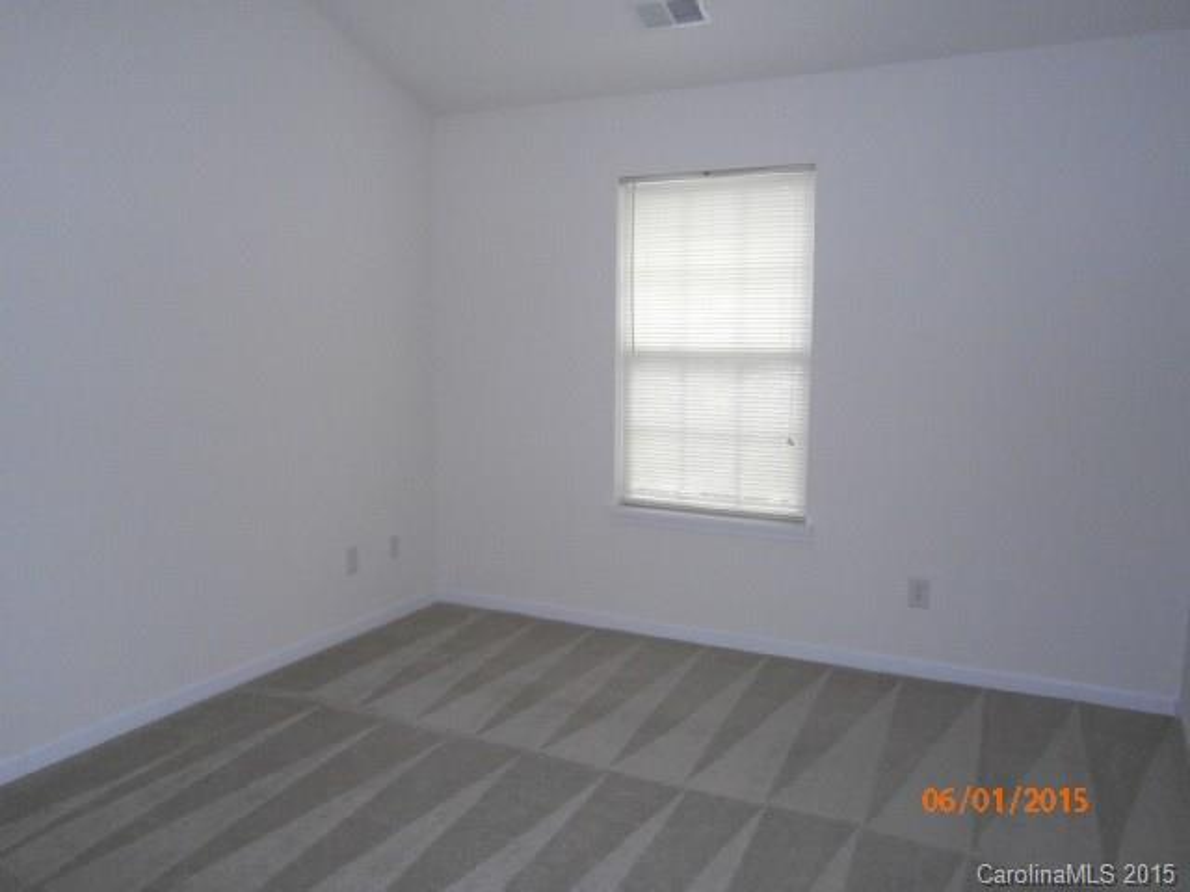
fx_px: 894
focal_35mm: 26
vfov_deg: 53.1
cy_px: 446
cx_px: 595
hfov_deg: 67.3
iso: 400
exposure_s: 1/250
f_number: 2.8
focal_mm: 4.7
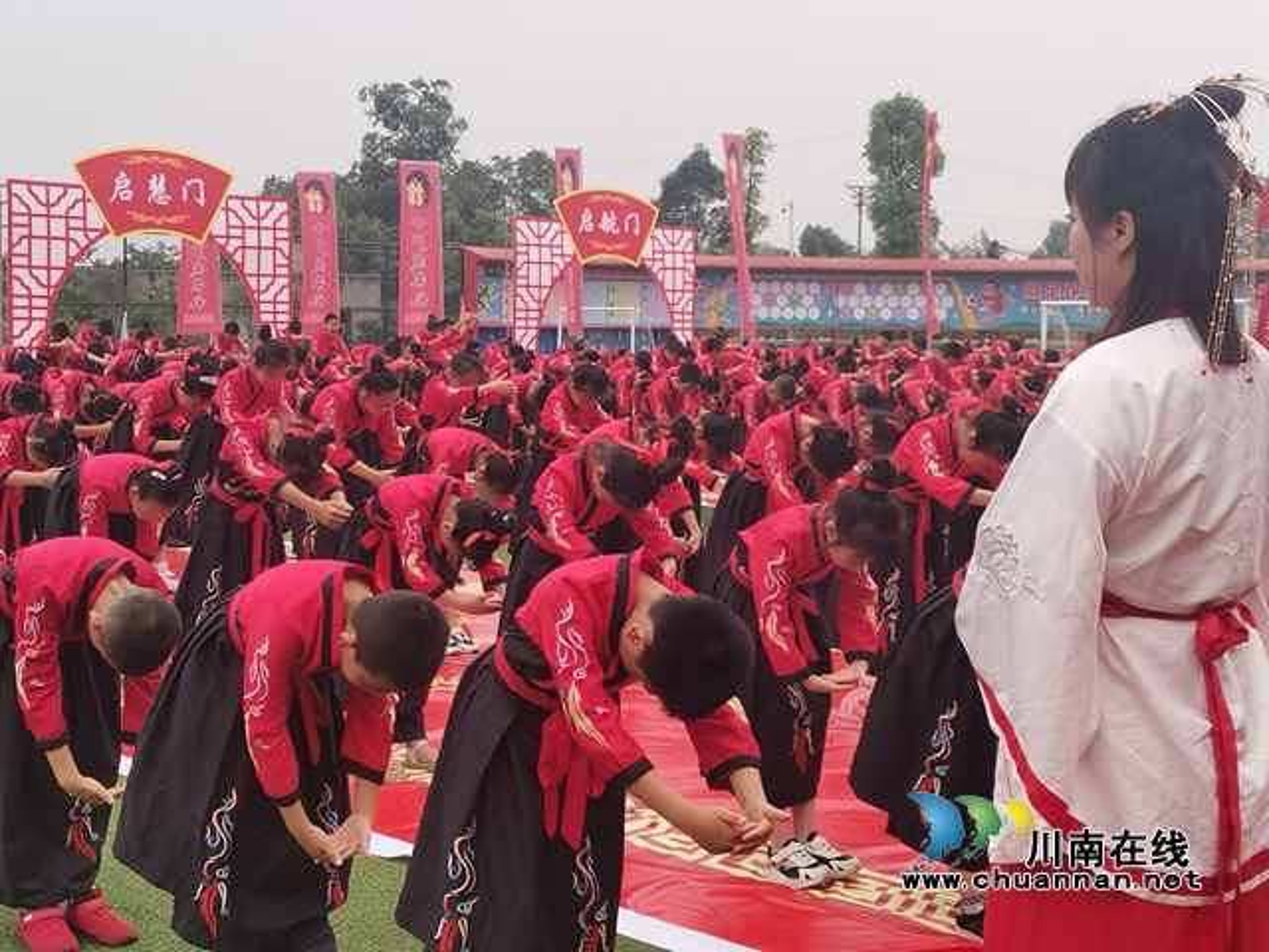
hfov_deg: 36.8
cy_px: 476
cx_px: 634
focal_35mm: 52
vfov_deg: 28.0
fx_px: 1906
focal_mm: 4.75
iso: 50
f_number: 1.8
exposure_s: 1/637
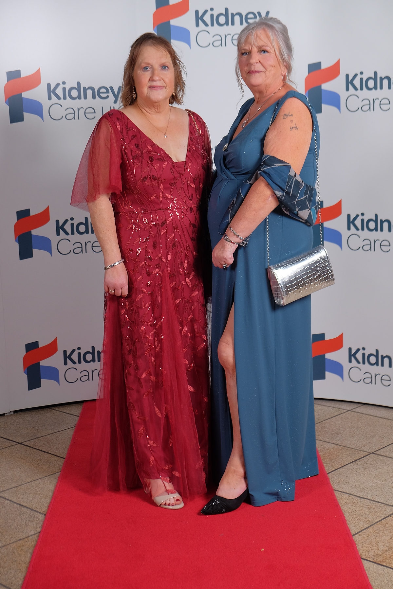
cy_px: 294
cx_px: 196
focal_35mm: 59
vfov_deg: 33.9
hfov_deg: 23.0
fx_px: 966
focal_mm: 39
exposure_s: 1/180
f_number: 4
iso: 400
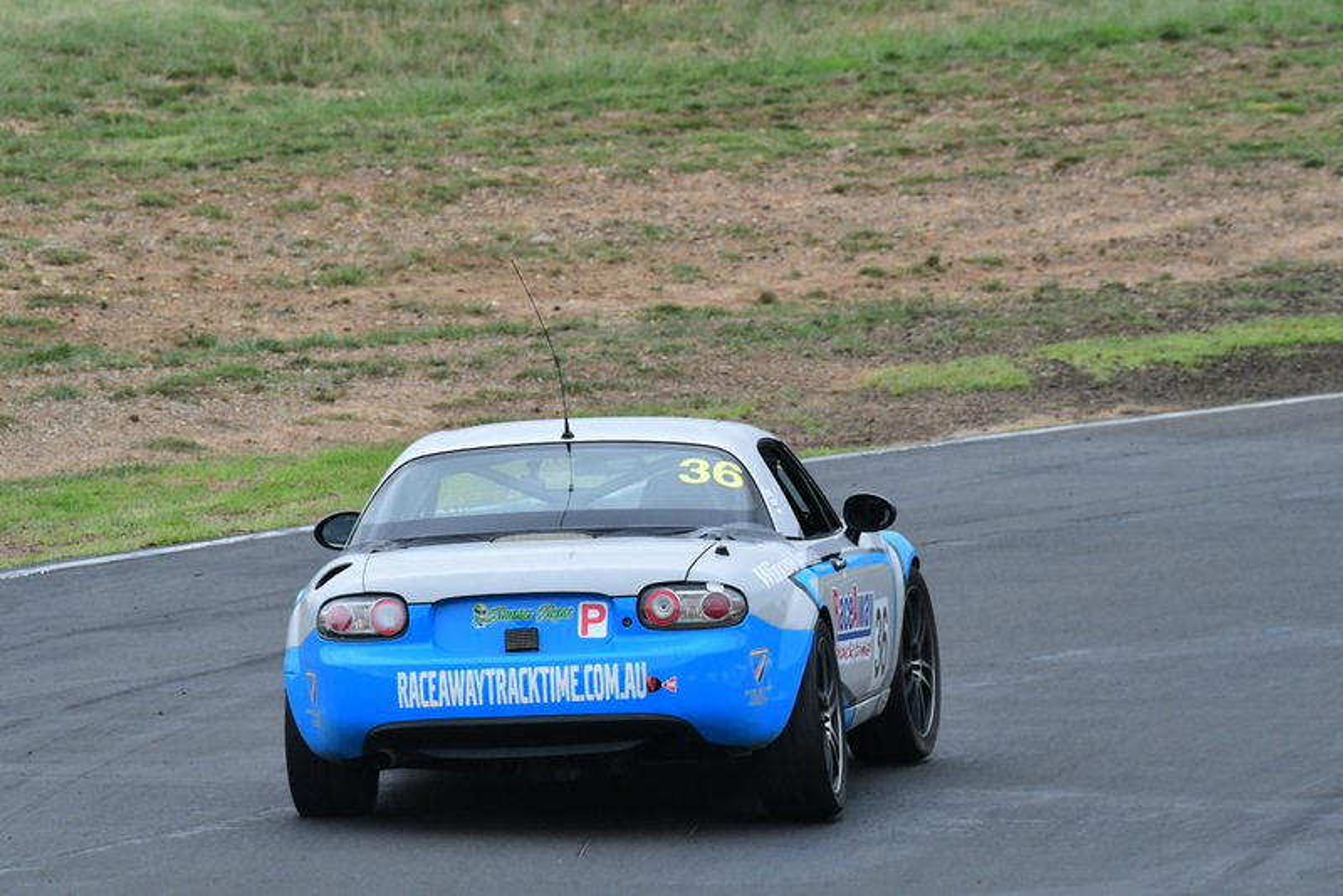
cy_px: 448
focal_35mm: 615
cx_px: 672
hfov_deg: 3.4
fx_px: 22950
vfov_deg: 2.2
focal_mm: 410
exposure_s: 1/640
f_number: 10
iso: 1600
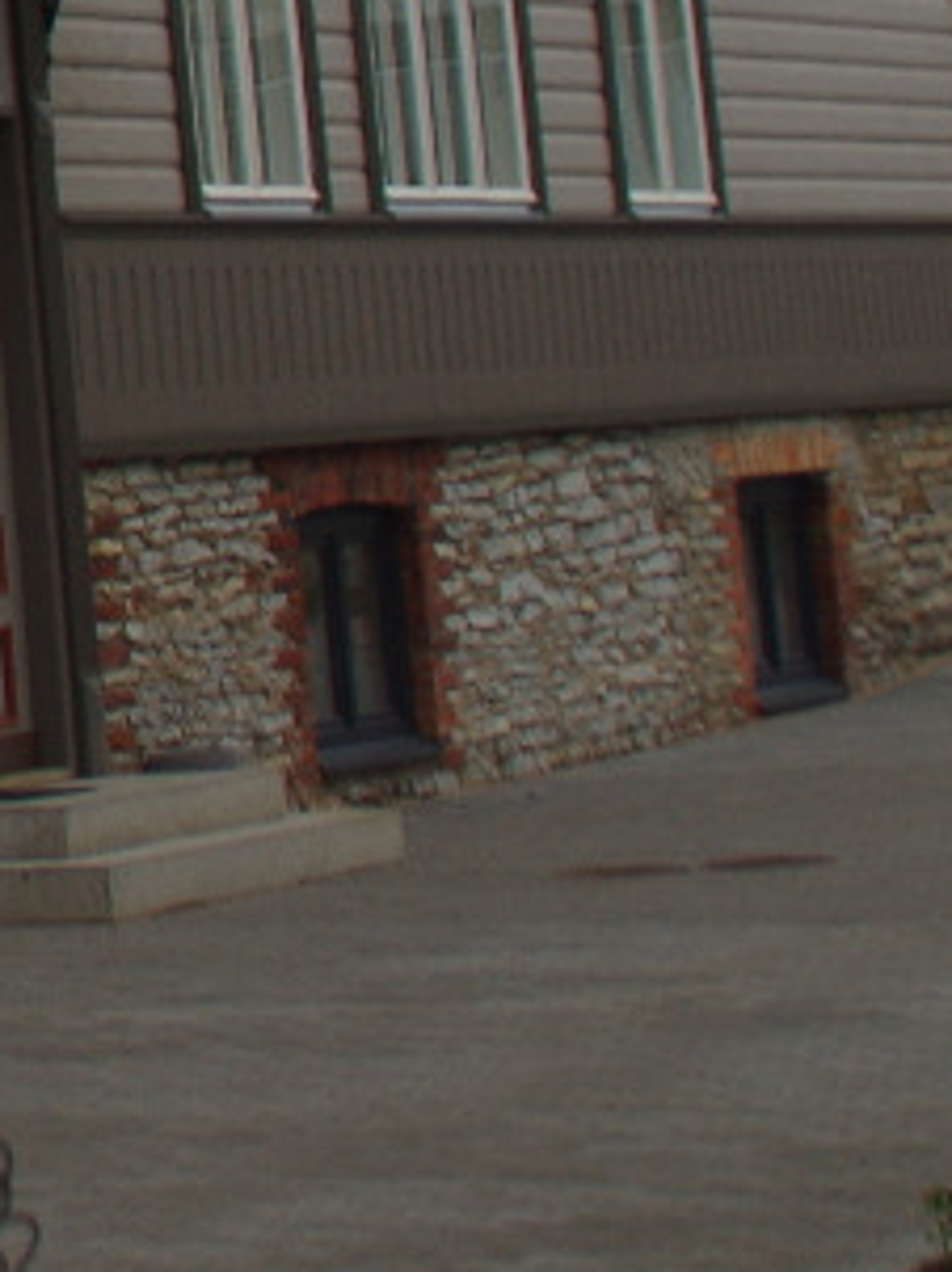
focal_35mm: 140
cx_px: -1390
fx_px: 5141
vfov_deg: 13.1
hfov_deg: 9.4
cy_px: -821
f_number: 3.5
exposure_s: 1/50
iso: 200
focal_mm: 18
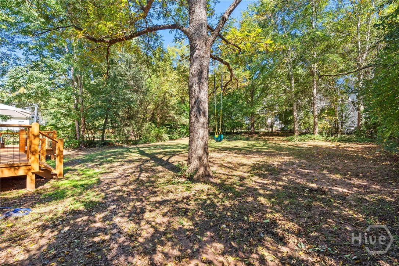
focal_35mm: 16
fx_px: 177
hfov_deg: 96.7
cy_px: 133
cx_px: 200
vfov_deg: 73.7
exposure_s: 1/500
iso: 1250
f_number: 6.3
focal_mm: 16
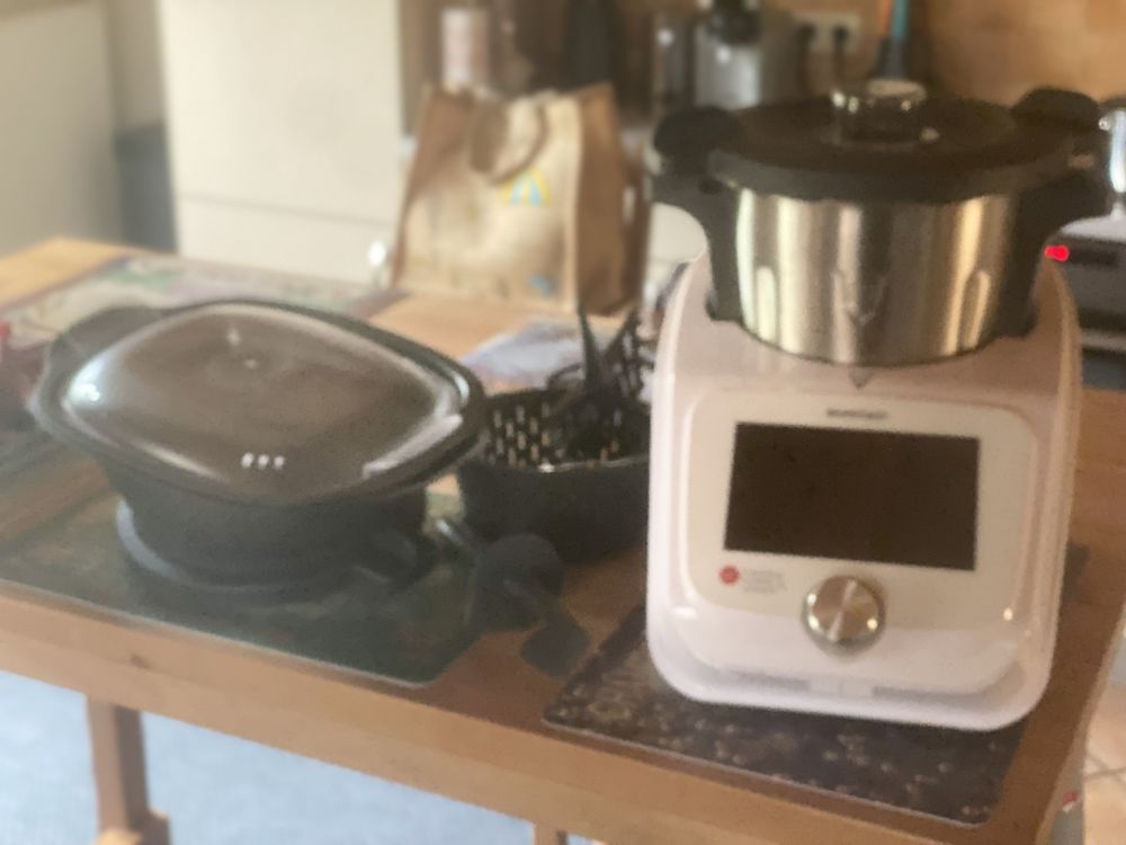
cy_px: 422
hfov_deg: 36.8
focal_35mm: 52
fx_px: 1691
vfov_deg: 28.0
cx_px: 563
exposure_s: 1/33
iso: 160
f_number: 2
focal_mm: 6
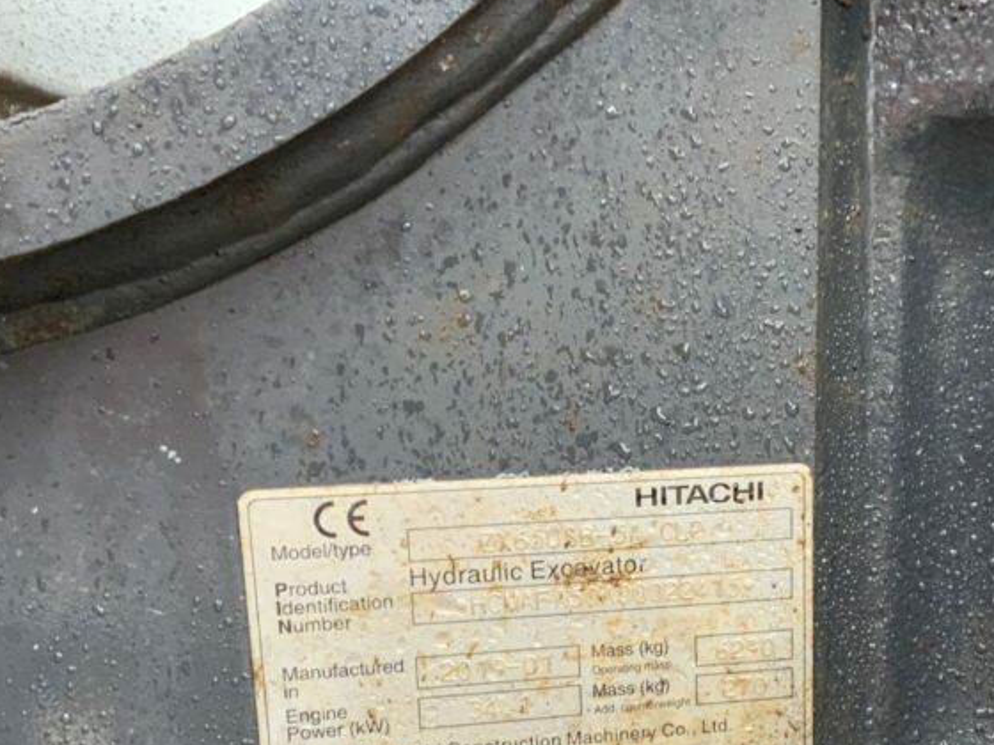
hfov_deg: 35.6
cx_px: 701
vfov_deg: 26.9
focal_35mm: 53
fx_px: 1522
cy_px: 624
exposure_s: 1/60
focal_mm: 3
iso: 80
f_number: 1.8
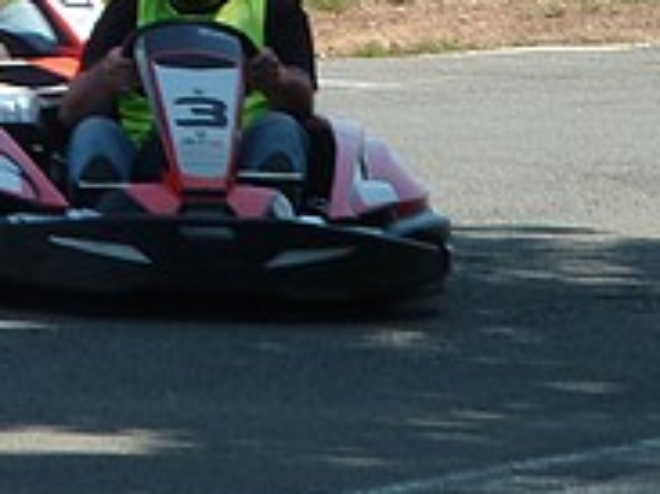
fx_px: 24961
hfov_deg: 1.5
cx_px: 54
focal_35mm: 1310
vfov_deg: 1.1
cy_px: 7
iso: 80
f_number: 4.9
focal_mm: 49.2
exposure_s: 1/250
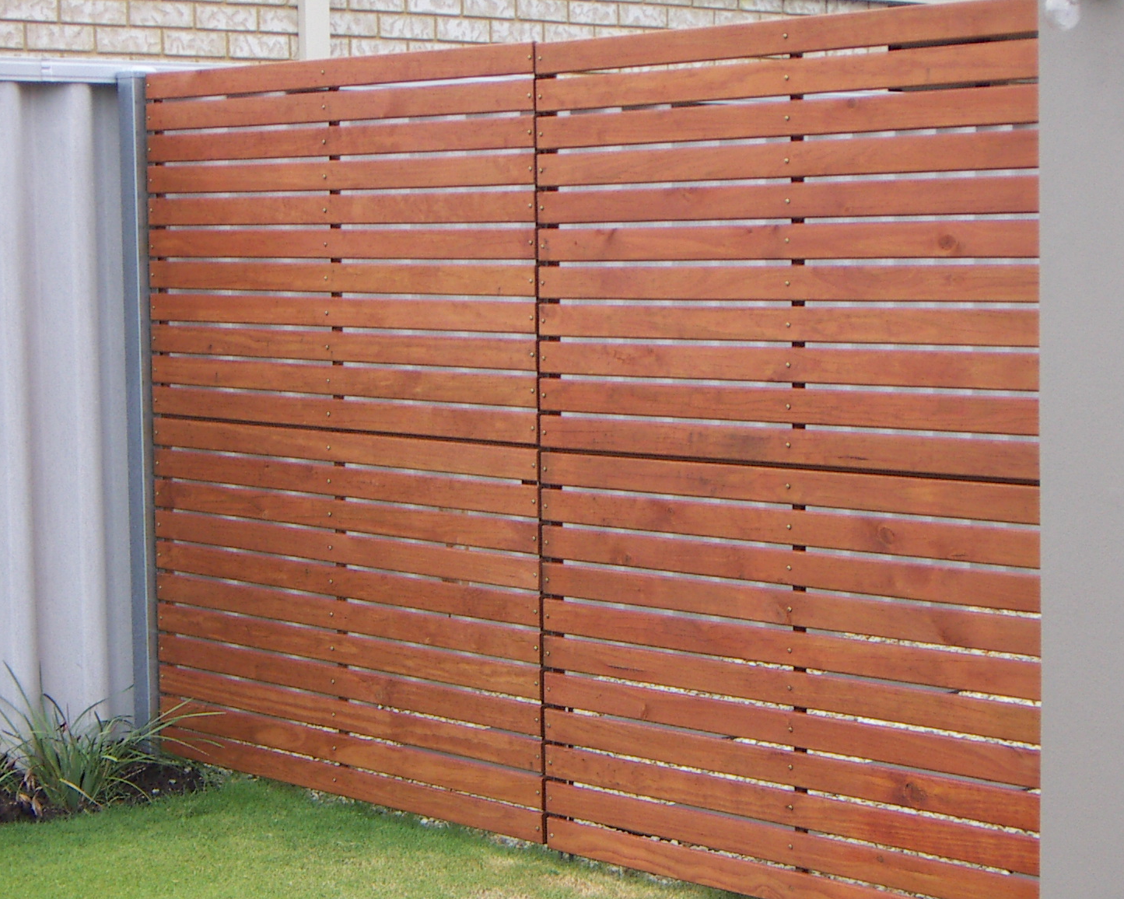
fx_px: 2761
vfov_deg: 18.5
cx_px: 618
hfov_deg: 23.0
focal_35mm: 83
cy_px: 427
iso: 50
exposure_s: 1/500
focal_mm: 8
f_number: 3.2
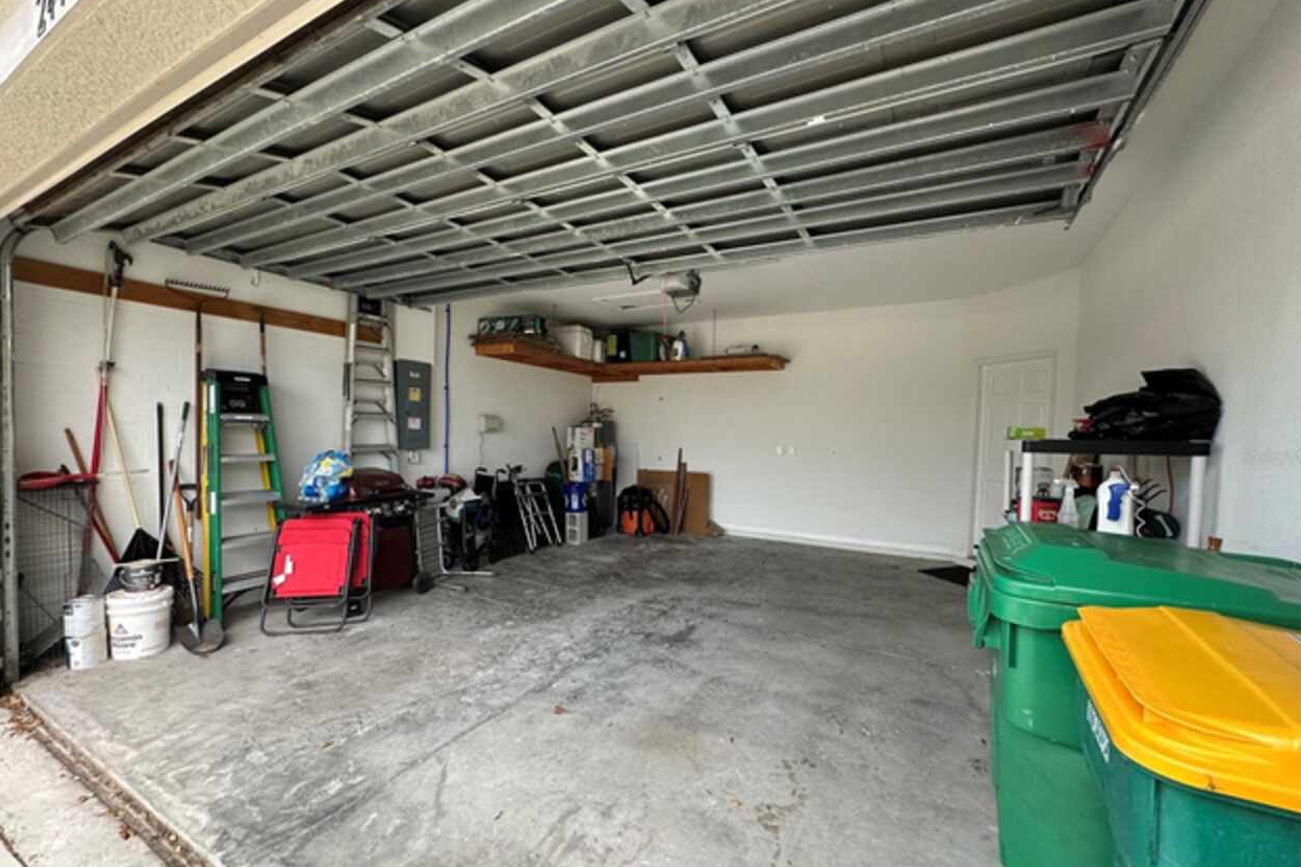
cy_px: 457
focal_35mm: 15
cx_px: 651
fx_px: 542
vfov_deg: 77.2
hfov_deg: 100.4
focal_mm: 2.22
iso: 200
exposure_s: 1/99
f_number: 2.2
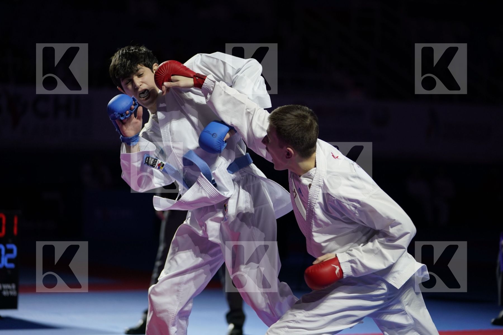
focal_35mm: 121
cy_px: 168
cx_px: 252
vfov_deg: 11.3
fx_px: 1691
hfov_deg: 16.9
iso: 1250
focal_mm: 121
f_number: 2.8
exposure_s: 1/1000
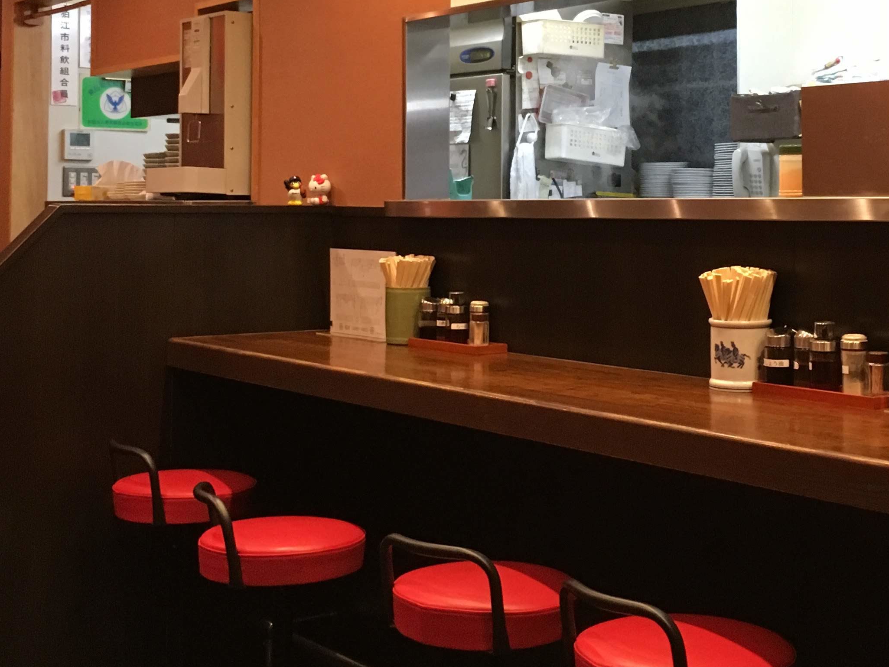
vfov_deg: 25.4
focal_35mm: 57
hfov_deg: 33.7
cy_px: 170
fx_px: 1464
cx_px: 530
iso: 200
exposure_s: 1/30
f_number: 2.2
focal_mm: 4.15
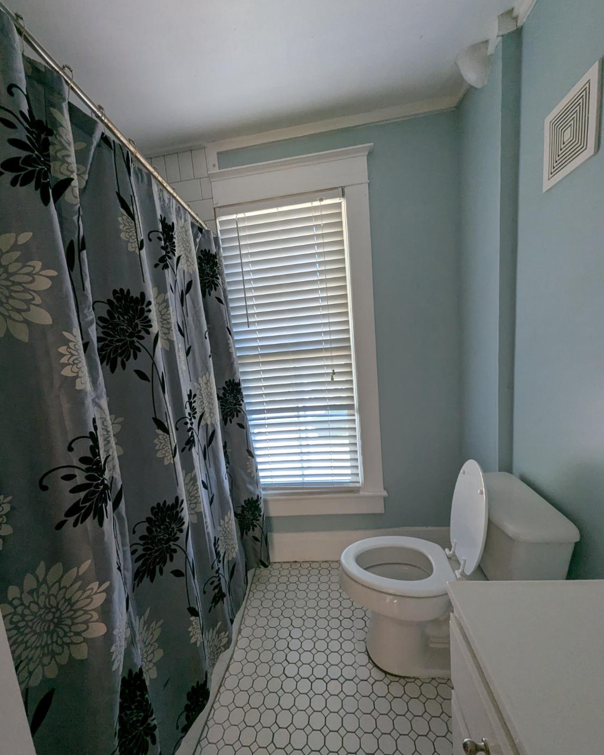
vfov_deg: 100.6
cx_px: 301
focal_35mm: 14
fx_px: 313
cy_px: 401
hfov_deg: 88.0
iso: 121
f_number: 2.2
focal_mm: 1.95
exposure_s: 1/75.3
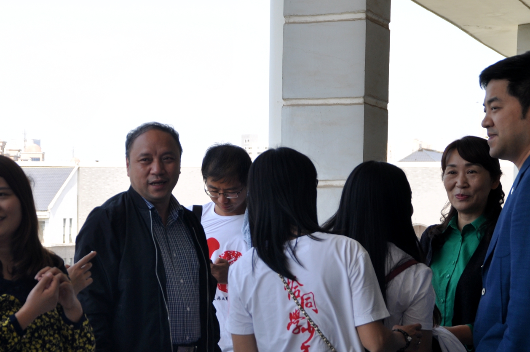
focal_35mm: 103
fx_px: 1515
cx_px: 182
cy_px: 220
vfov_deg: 13.3
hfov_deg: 19.8
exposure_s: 1/200
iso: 200
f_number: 7.1
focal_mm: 48
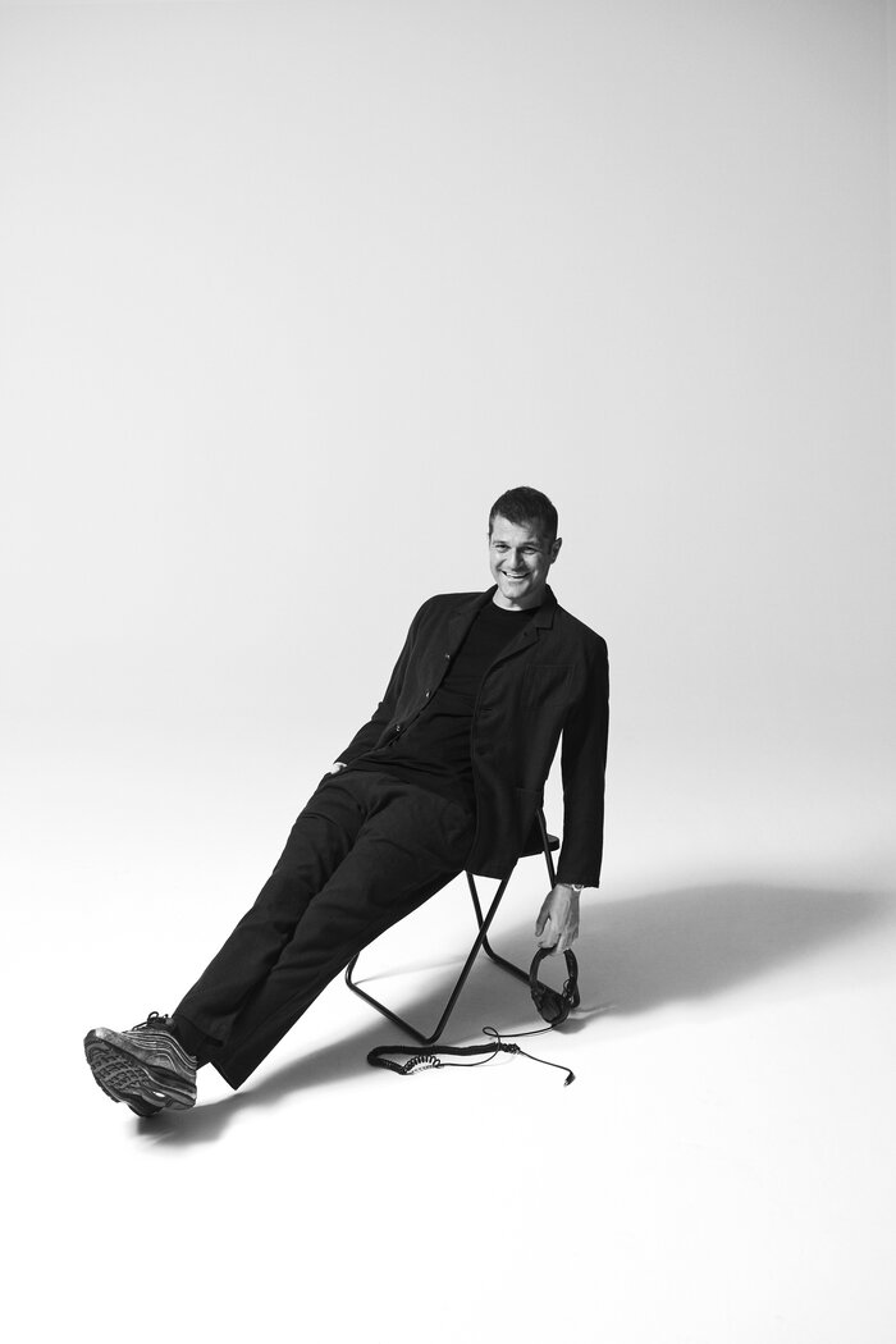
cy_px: 672
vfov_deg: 35.6
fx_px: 2091
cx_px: 448
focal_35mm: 56
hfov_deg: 24.2
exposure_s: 1/200
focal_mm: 56
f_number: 7.1
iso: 100
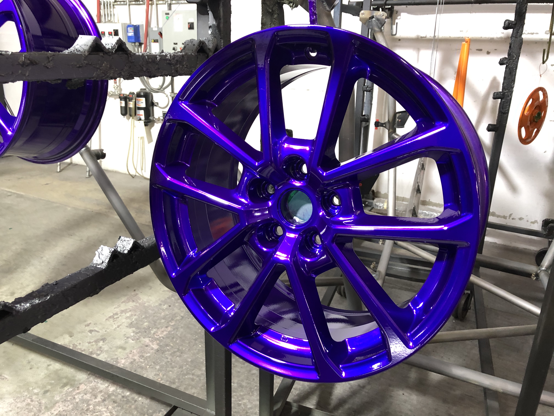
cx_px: 277
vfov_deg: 49.7
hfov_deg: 63.4
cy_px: 208
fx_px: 448
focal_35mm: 28
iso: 50
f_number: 1.8
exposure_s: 1/15
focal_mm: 3.99
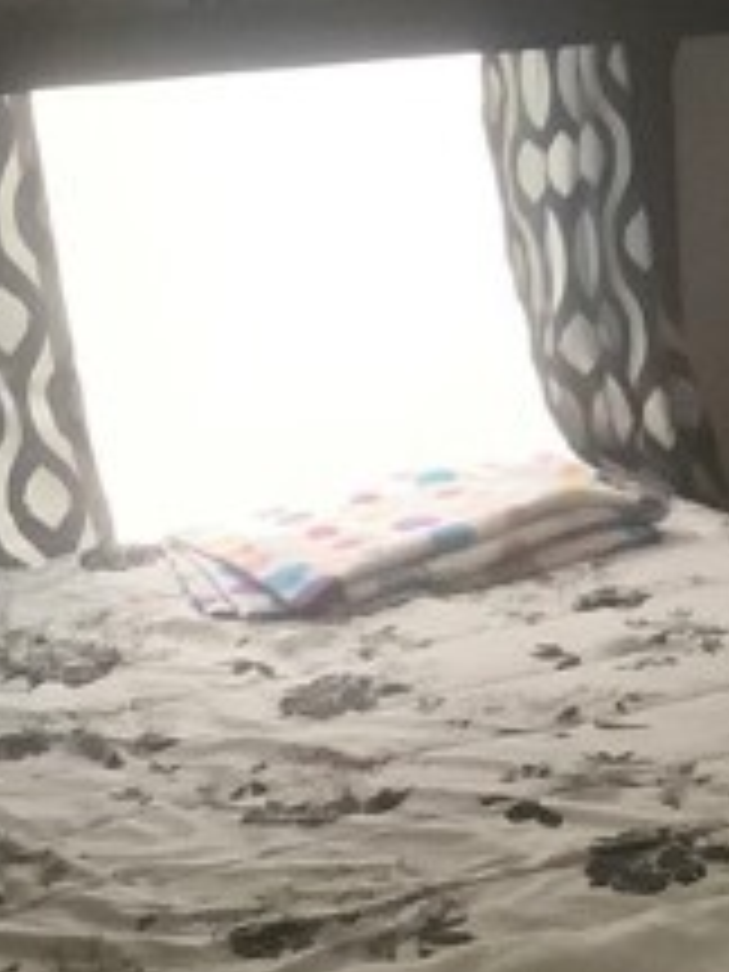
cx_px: 981
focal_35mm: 110
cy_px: -112
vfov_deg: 17.3
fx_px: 3089
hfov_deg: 13.0
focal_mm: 3.3
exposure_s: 1/30
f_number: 2.4
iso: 400
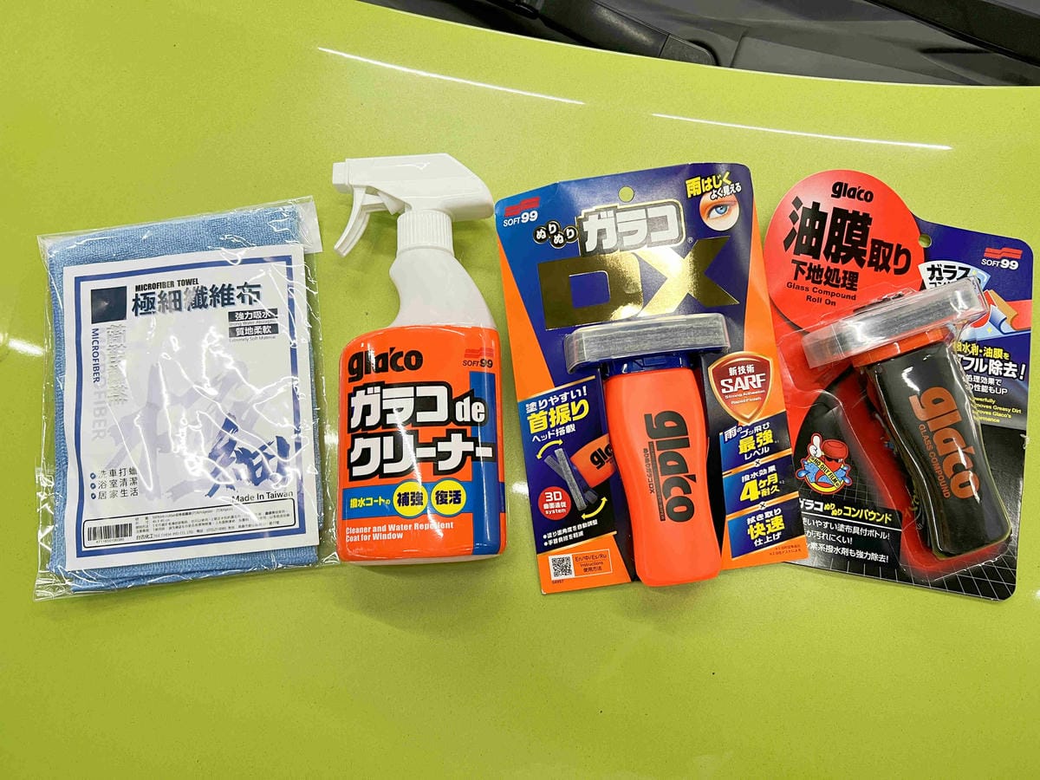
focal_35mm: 26
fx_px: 781
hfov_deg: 67.3
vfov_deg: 53.1
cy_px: 390
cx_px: 520
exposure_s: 1/60
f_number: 1.5
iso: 100
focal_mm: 5.7
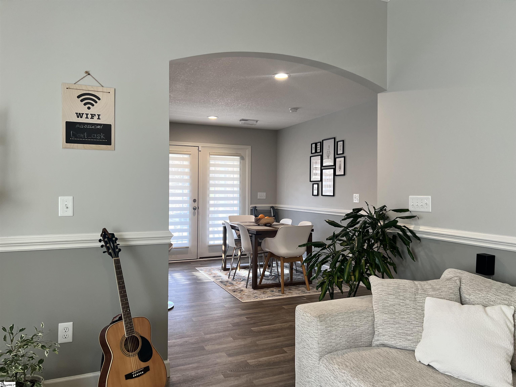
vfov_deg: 53.1
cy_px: 194
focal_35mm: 26
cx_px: 258
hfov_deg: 67.3
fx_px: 388
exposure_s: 1/120
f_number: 1.5
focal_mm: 5.7
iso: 125
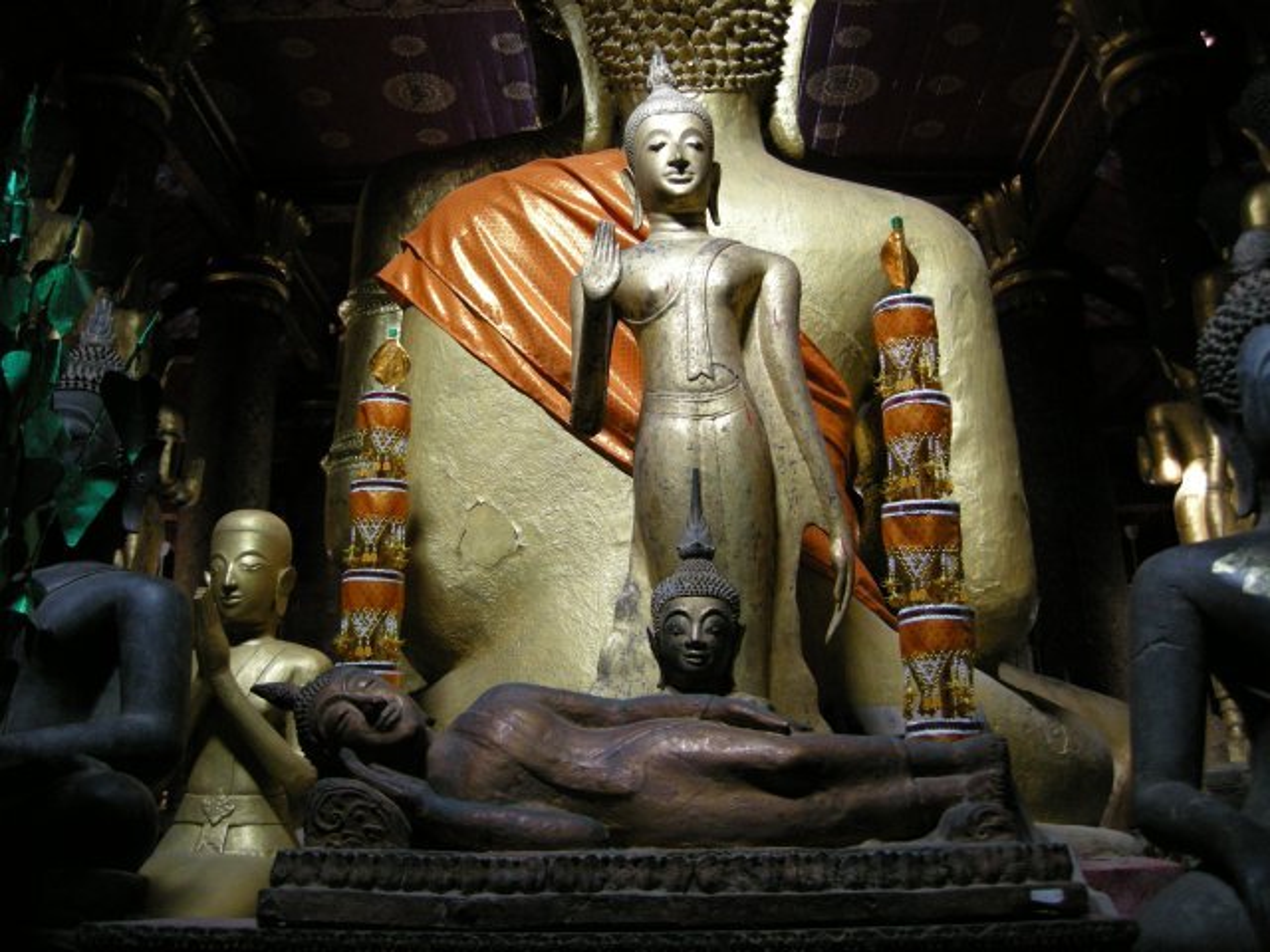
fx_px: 1321
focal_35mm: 36
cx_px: 635
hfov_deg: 51.4
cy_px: 476
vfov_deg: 39.7
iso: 246
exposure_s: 1/8
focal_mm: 7.5
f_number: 2.7
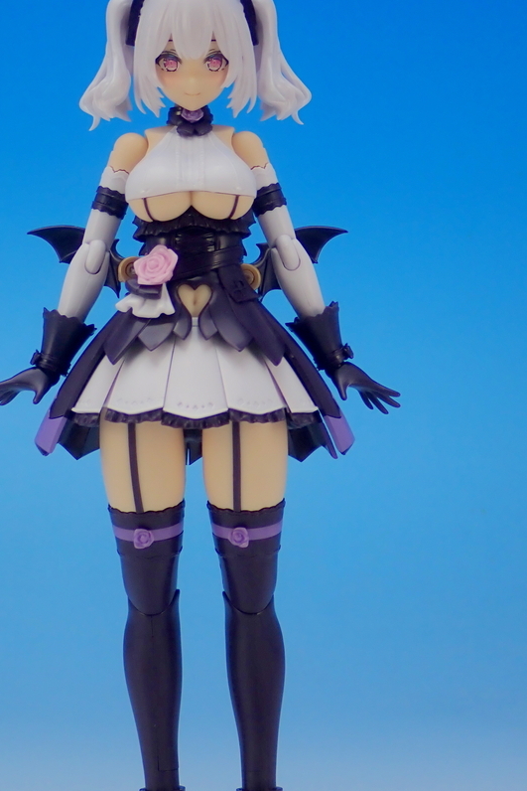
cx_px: 208
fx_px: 2085
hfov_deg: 14.4
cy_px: 416
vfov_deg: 21.5
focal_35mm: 95
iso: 100
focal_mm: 12.73
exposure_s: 1/25
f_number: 3.9
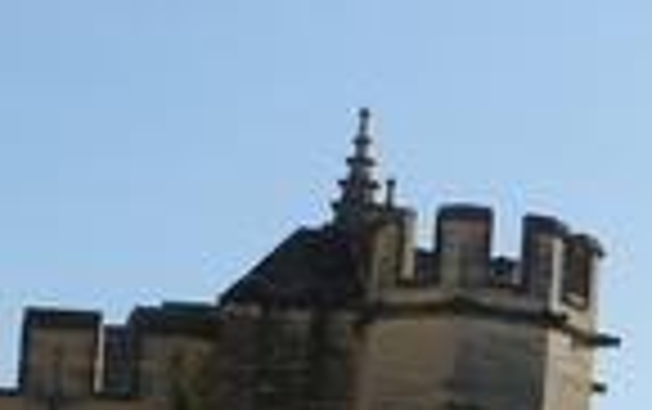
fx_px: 2989
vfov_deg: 7.4
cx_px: 922
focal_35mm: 168
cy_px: 901
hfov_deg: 12.0
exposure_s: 1/400
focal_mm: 6
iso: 100
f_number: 5.6
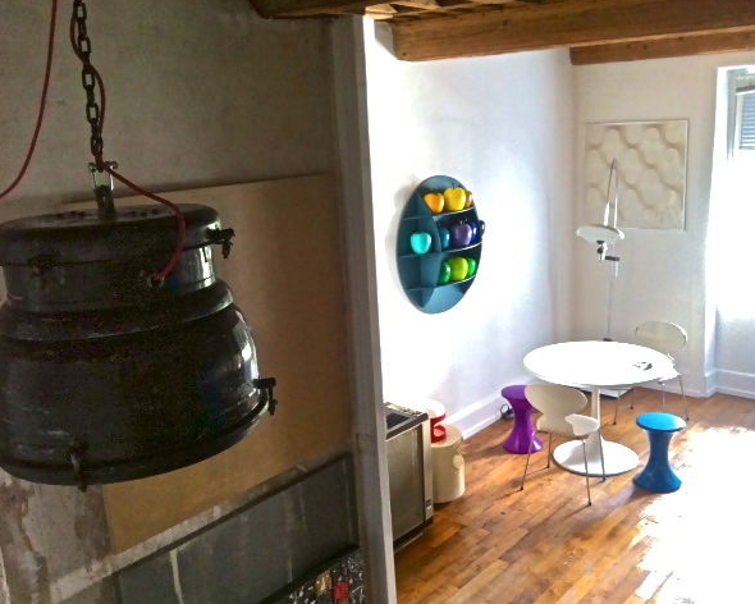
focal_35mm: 37
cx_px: 370
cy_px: 299
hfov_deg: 49.1
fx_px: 827
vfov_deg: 40.1
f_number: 2.8
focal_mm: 3.85
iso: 250
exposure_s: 1/15
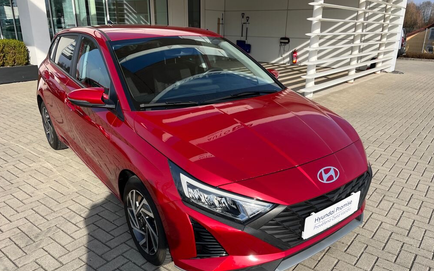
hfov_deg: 66.5
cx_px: 216
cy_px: 157
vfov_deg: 44.4
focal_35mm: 28
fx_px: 331
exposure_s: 1/2024
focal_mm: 5.1
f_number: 1.6
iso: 50
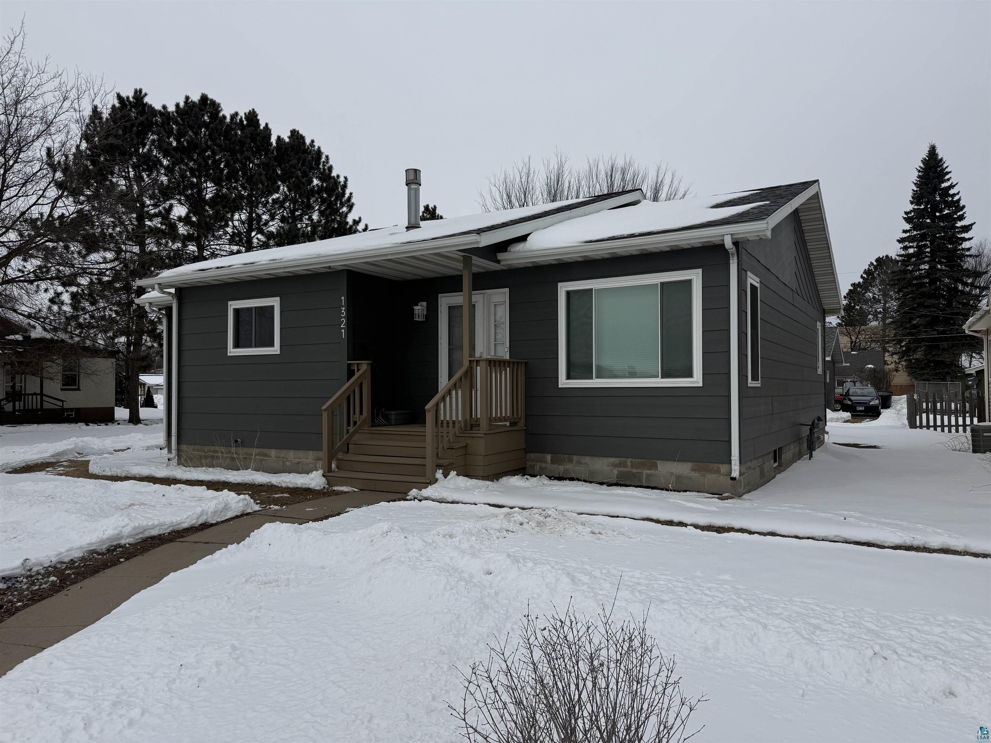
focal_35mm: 24
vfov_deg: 56.8
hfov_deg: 71.6
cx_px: 496
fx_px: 687
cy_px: 372
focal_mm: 6.76
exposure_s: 1/9091
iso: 80
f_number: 1.78
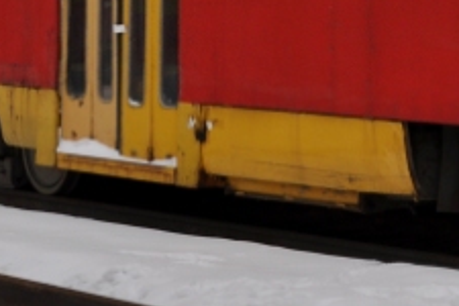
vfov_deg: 9.0
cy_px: -60
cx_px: 675
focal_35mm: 150
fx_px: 1912
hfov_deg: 13.0
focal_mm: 22
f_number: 5.6
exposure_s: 1/125
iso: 200
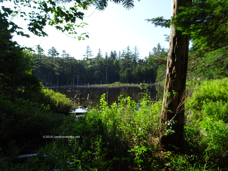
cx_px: 114
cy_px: 86
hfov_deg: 71.6
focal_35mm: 24
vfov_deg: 56.8
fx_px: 158
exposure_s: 1/400
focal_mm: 4.1
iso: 80
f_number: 3.5
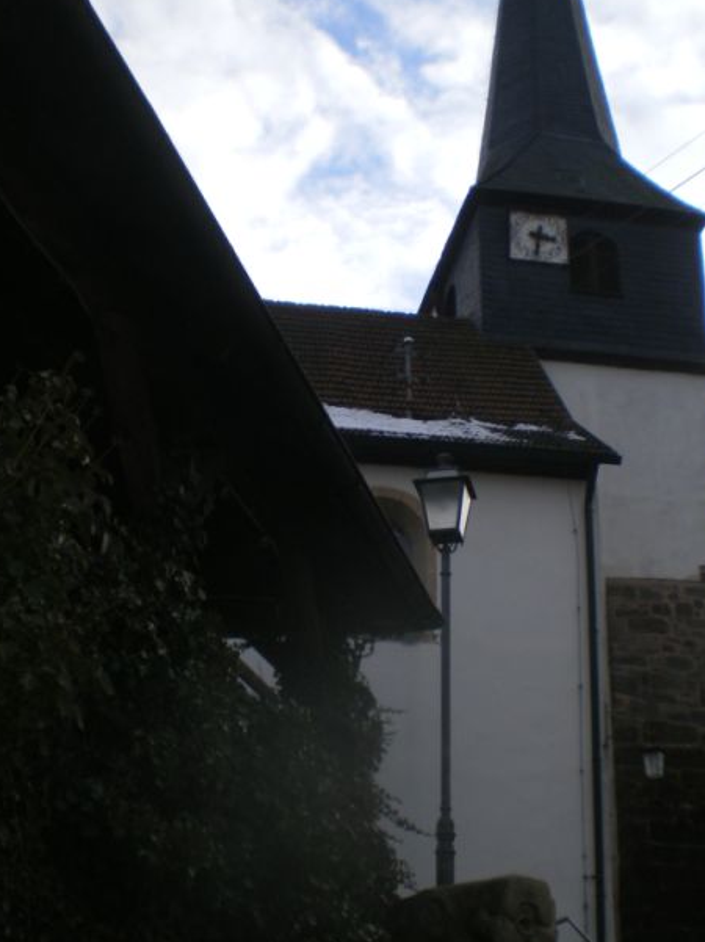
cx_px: 454
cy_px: 473
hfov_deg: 26.9
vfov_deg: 35.6
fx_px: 1468
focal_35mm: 54
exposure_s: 1/320
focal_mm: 6.3
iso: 80
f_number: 4.6
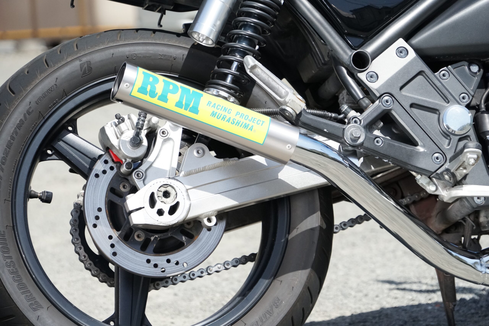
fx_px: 2547
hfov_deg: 11.0
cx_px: 244
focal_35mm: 188
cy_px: 163
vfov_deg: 7.3
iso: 1250
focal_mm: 125
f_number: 5.6
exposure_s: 1/4000
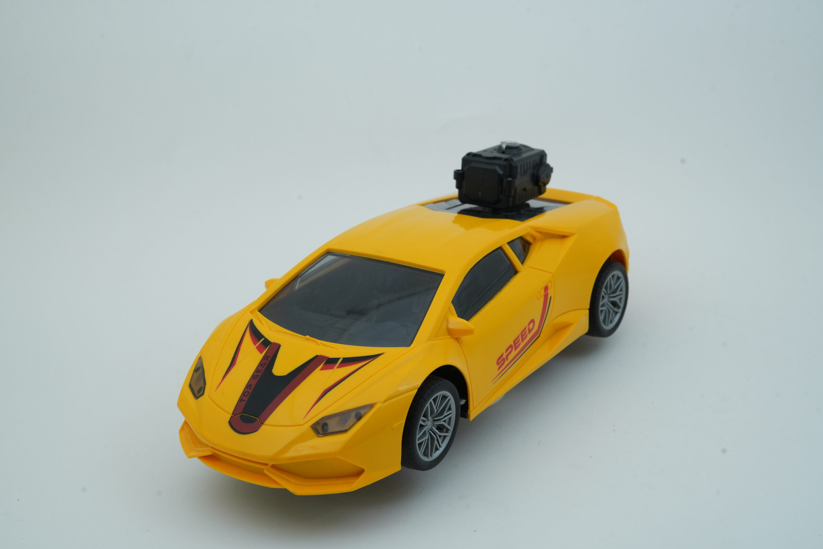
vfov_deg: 27.0
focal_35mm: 50
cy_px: 274
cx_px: 412
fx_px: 1143
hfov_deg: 39.6
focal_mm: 50
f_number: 10
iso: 800
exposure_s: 1/100
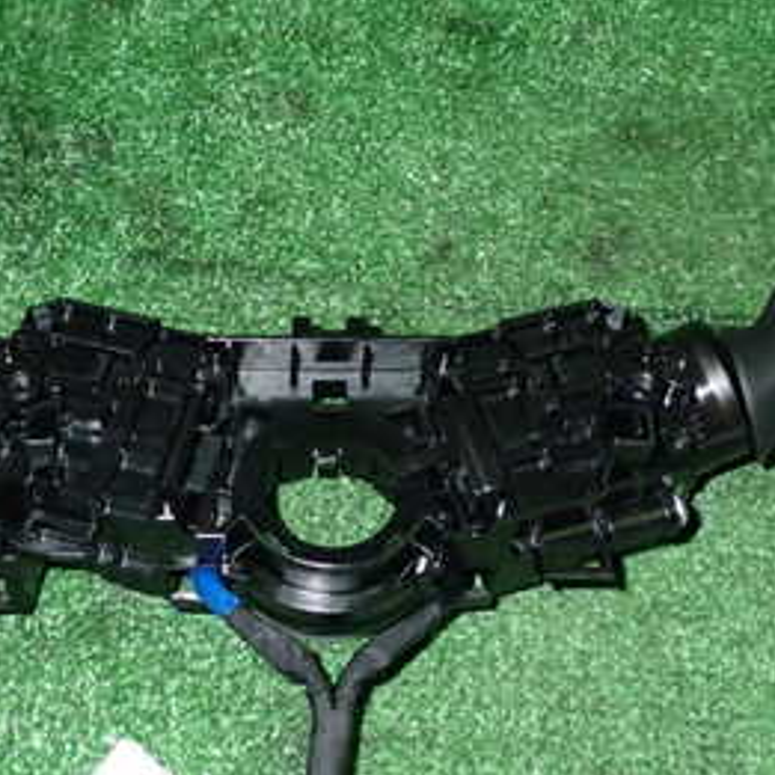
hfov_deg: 26.5
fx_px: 1646
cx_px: 341
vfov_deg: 26.4
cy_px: 285
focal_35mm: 65
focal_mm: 5.79
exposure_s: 1/30
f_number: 7.1
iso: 800
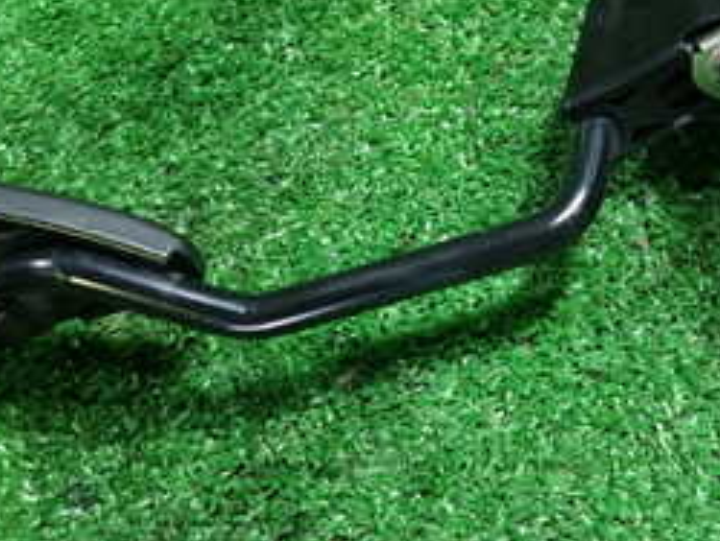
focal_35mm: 60
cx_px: 501
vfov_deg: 23.8
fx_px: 1249
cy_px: 63
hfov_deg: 31.8
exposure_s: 1/30
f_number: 2
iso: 320
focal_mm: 4.5
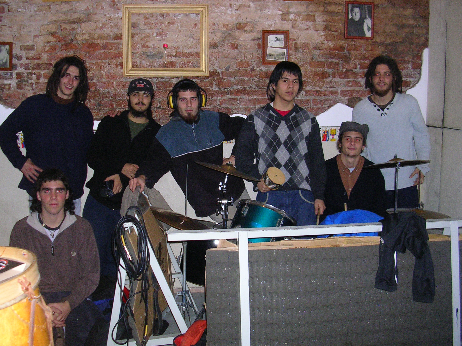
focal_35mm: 38
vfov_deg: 37.7
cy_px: 173
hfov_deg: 49.0
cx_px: 231
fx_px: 507
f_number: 2.8
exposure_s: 1/60.1
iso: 176
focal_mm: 5.8
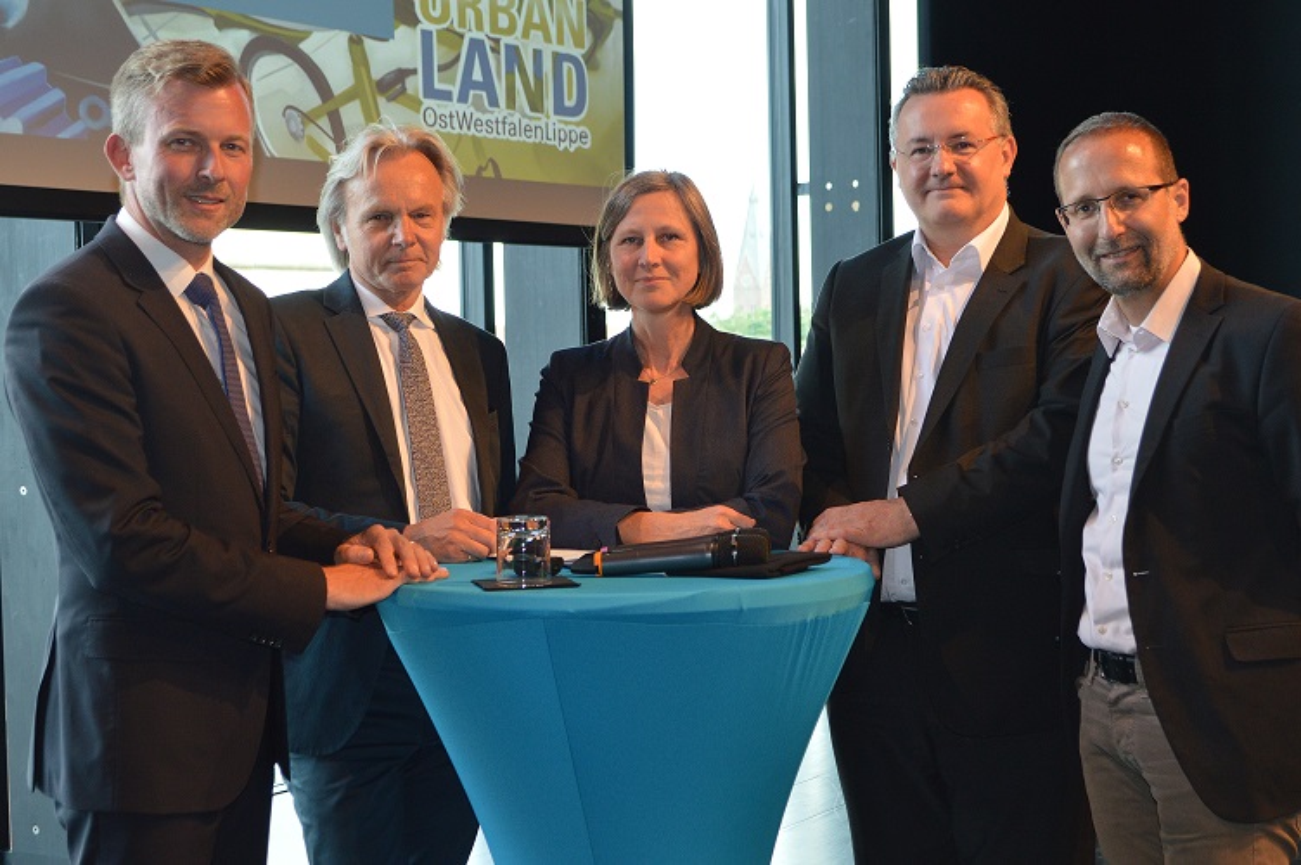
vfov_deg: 23.7
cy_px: 432
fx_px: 2058
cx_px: 650
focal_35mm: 57
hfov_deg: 35.1
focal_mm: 38
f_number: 5
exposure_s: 1/60
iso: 720
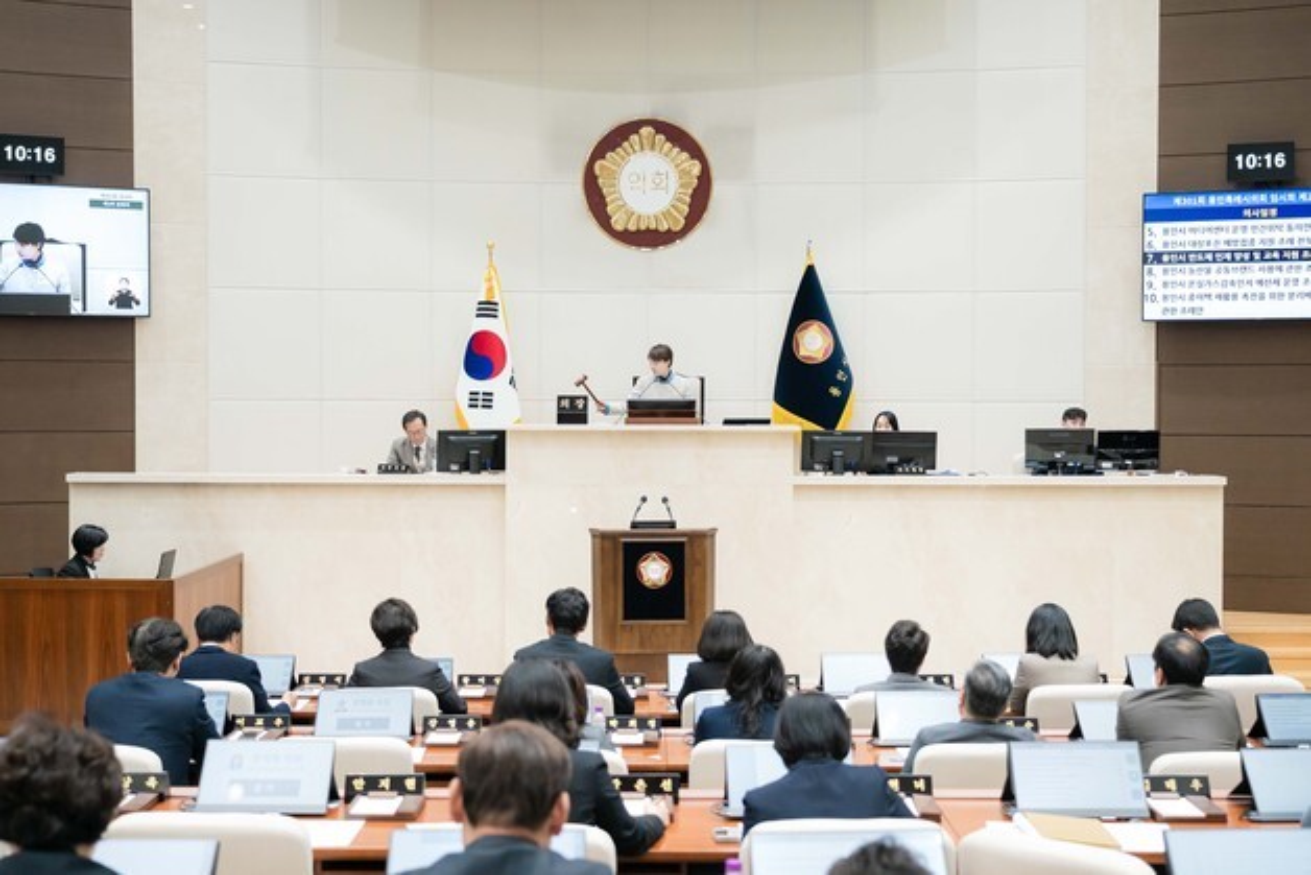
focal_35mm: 47
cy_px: 438
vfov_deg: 28.7
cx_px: 656
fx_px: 1712
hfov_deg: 41.9
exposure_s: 1/250
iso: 5000
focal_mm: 47
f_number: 4
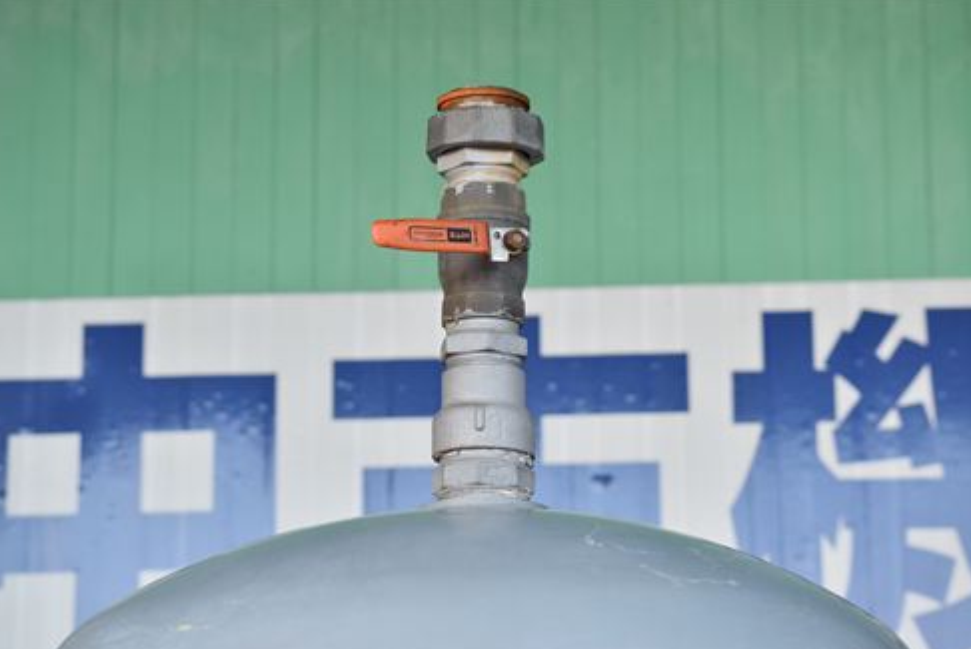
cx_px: 484
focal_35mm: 108
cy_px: 325
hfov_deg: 18.9
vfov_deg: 12.7
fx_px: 2916
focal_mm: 70
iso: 1250
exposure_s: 1/80
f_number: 6.3
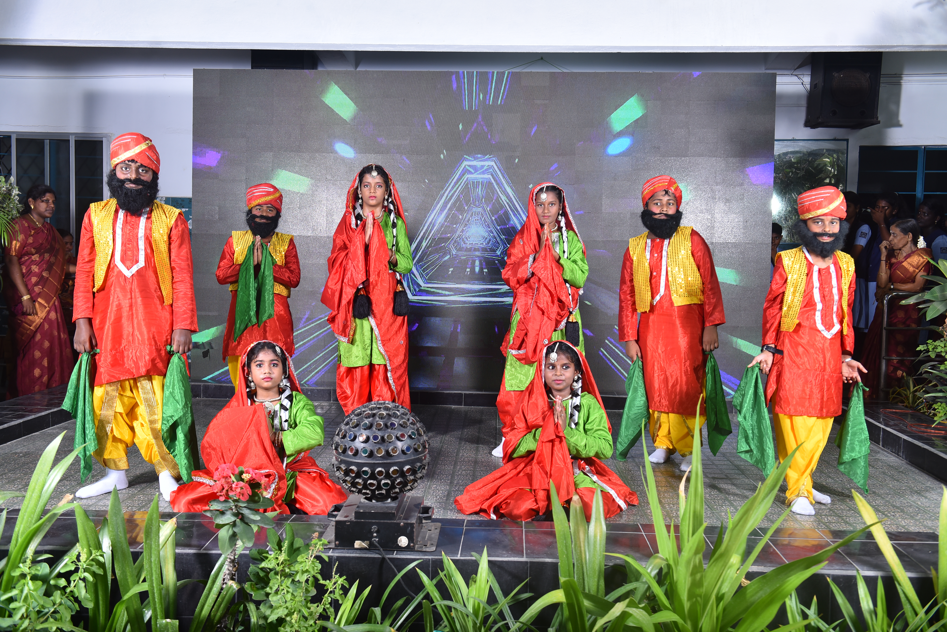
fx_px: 947
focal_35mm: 36
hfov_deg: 53.1
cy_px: 316
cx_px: 474
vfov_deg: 36.9
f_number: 4.5
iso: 320
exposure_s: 1/125
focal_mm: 36
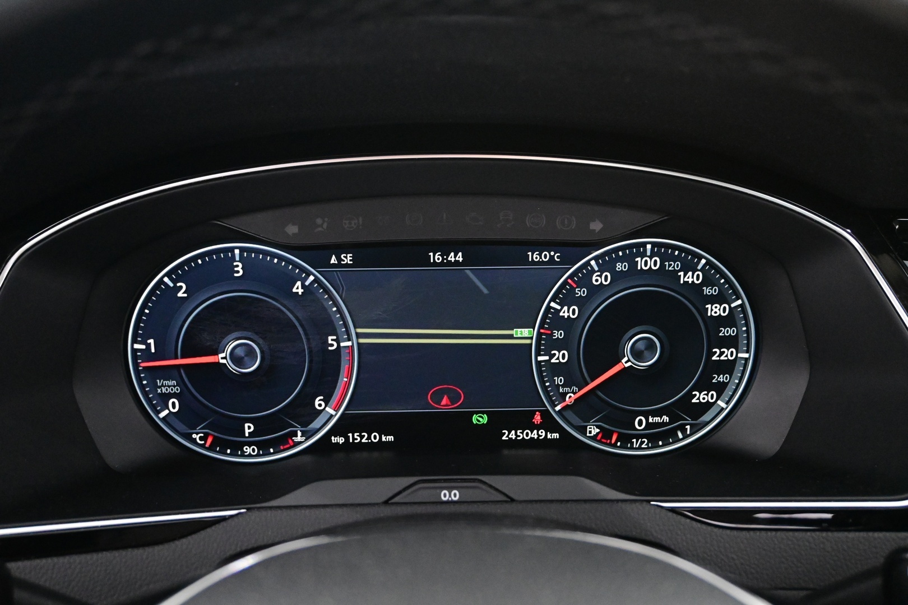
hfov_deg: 59.5
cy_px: 302
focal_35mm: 32
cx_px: 454
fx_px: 794
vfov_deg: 41.7
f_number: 4
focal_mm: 21
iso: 6400
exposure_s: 1/30
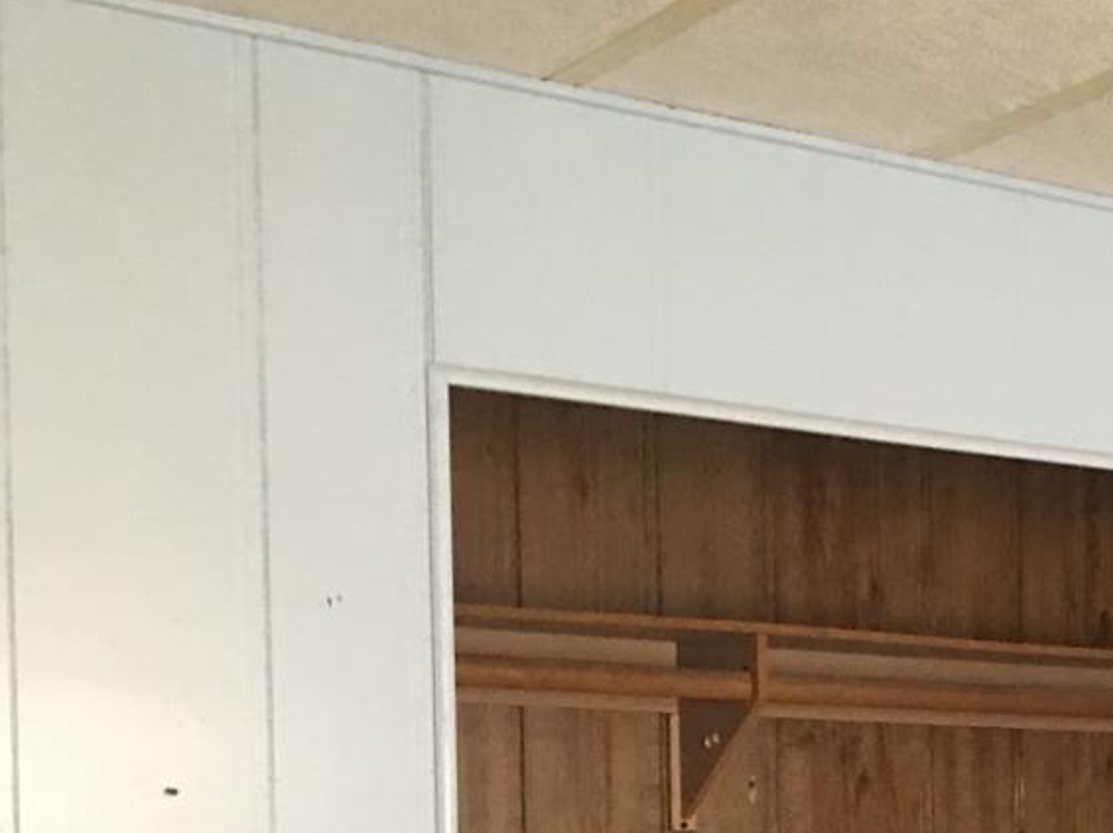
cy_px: 1048
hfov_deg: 22.8
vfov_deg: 18.0
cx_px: 1418
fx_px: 2474
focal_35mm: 77
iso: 50
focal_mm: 4.15
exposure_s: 1/4
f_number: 2.2
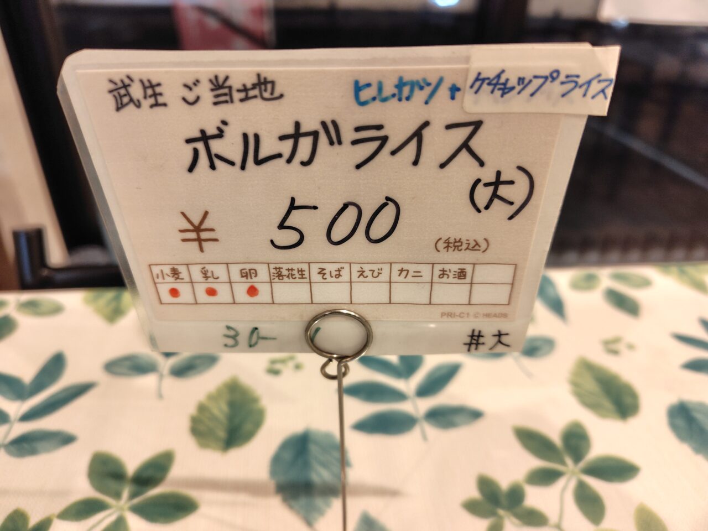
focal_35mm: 23
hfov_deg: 73.9
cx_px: 354
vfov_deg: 58.9
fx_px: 470
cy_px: 266
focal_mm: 5.6
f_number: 1.9
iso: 444
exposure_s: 1/60
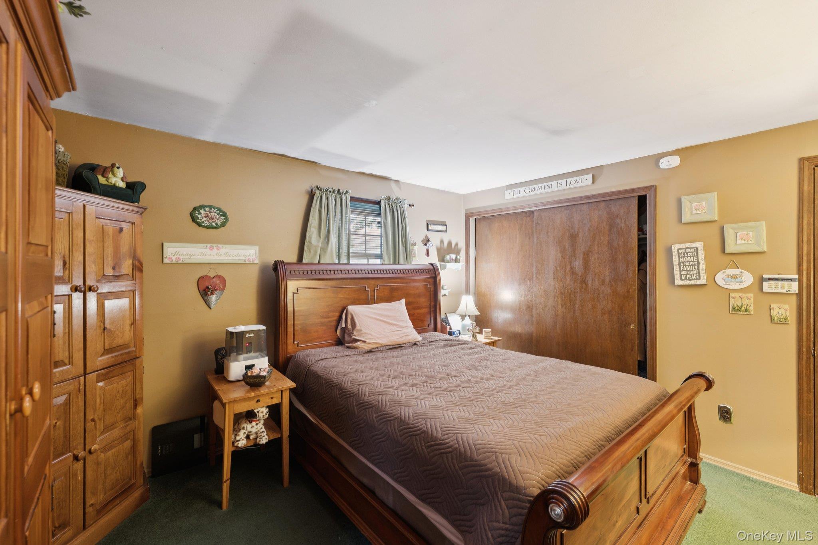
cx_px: 409
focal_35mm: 14
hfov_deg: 104.3
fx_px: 318
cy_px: 272
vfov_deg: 81.2
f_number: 6.3
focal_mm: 14
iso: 640
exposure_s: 1/1.67
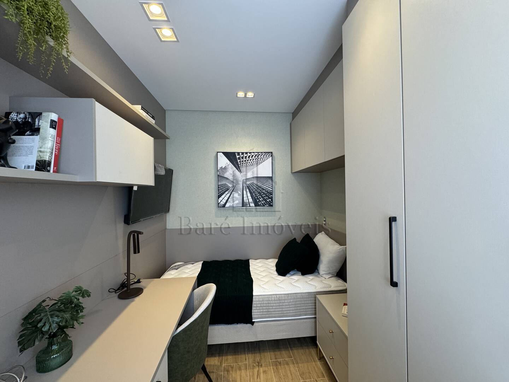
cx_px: 254
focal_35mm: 14
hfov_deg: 102.1
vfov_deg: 85.7
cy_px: 191
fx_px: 206
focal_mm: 2.22
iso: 200
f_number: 2.2
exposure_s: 1/120
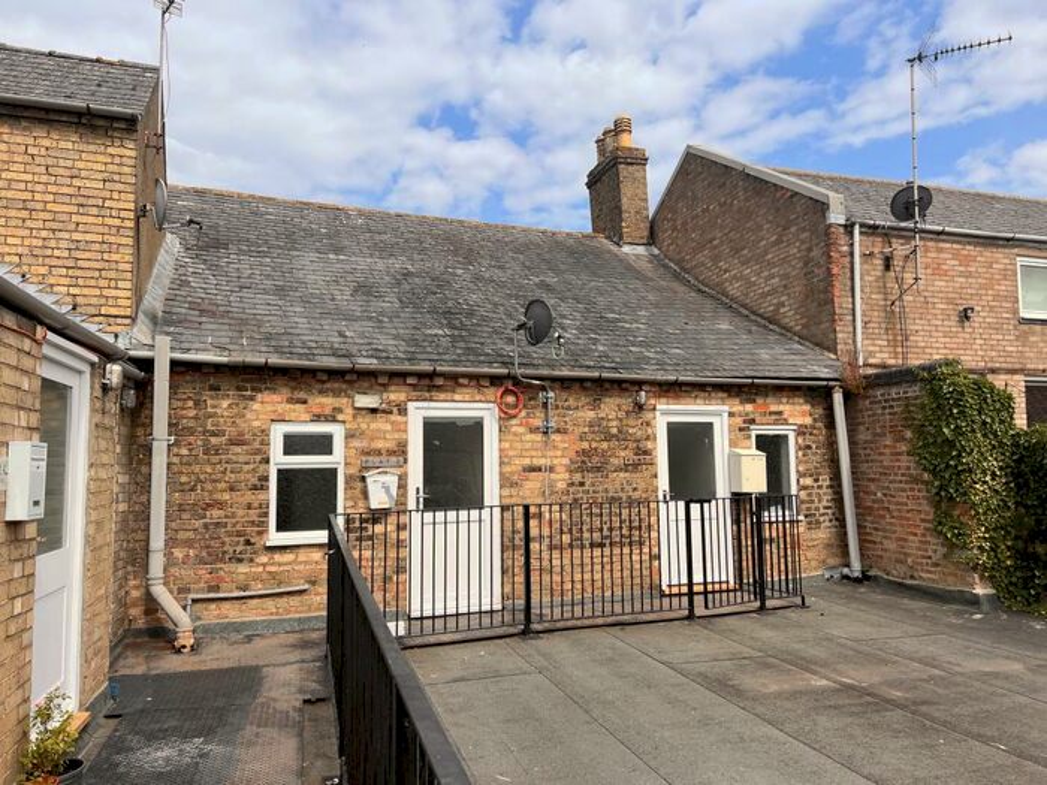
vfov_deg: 53.1
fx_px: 786
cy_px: 392
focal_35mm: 26
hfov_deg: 67.3
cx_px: 524
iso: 50
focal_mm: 5.7
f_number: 1.5
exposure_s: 1/5076
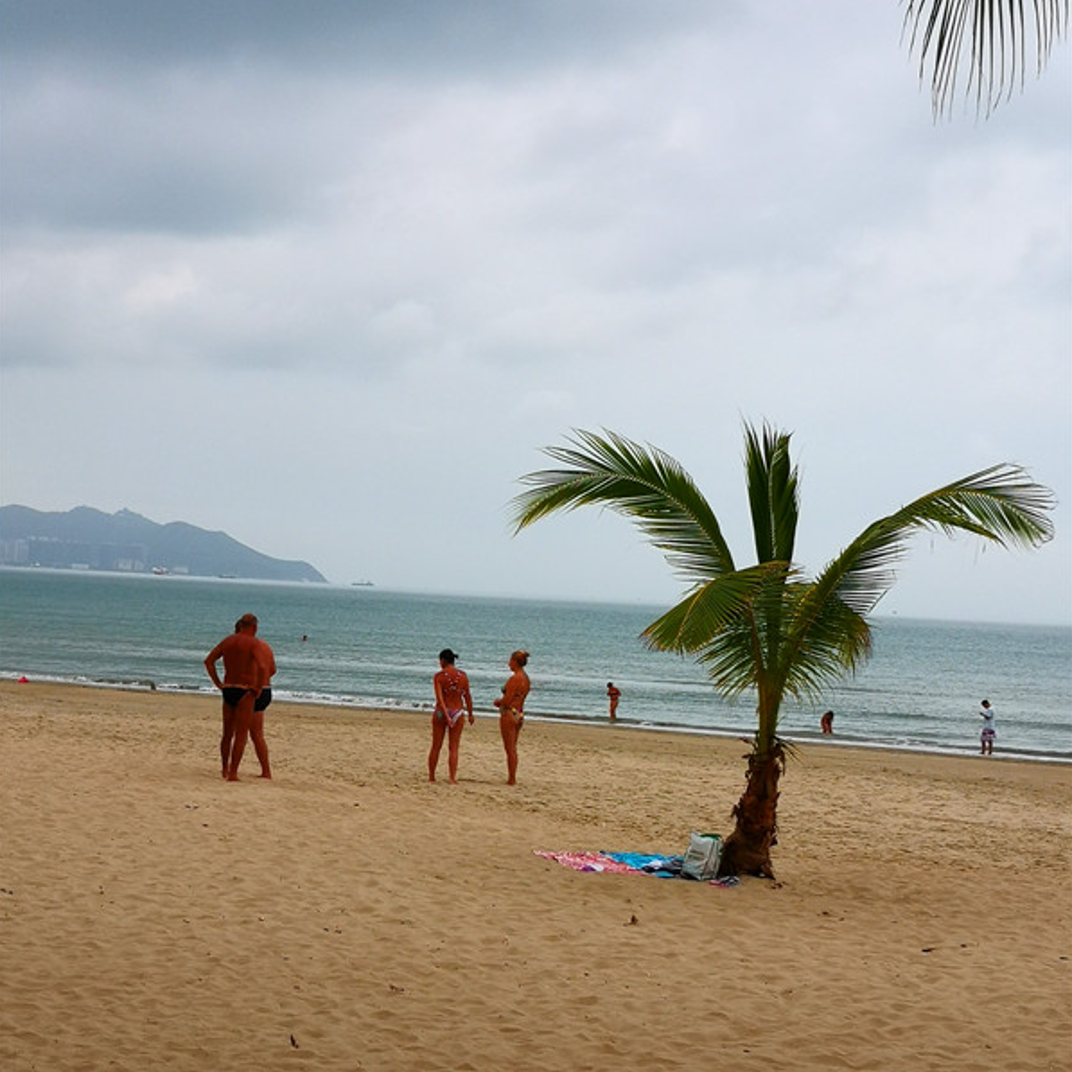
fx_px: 2242
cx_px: 535
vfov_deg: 26.8
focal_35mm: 64
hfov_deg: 26.9
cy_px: 655
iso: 50
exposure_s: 1/2283
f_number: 1.6
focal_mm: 3.95
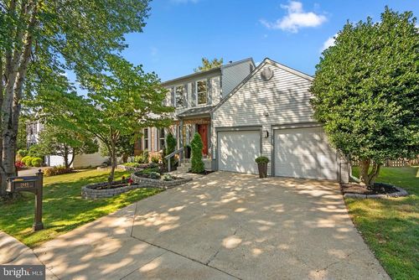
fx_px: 186
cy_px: 140
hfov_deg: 96.7
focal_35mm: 16
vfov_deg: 73.8
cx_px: 210
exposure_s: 1/80
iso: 200
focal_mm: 16
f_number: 8
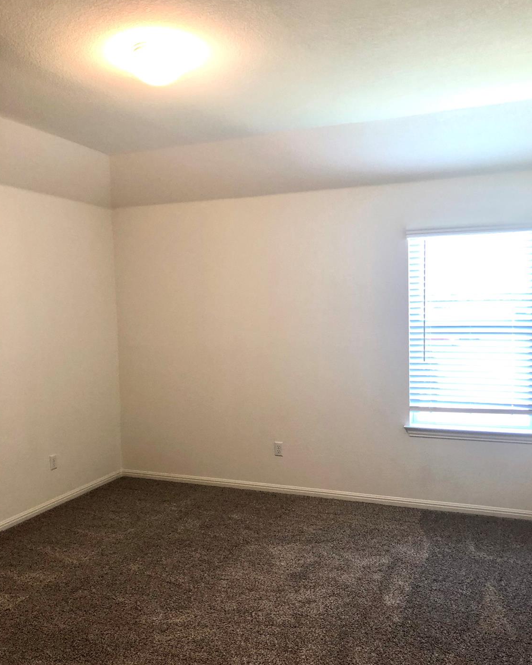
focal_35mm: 30
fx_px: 591
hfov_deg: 48.5
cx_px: 268
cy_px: 361
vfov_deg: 58.7
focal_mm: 4
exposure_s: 1/24
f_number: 1.8
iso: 40
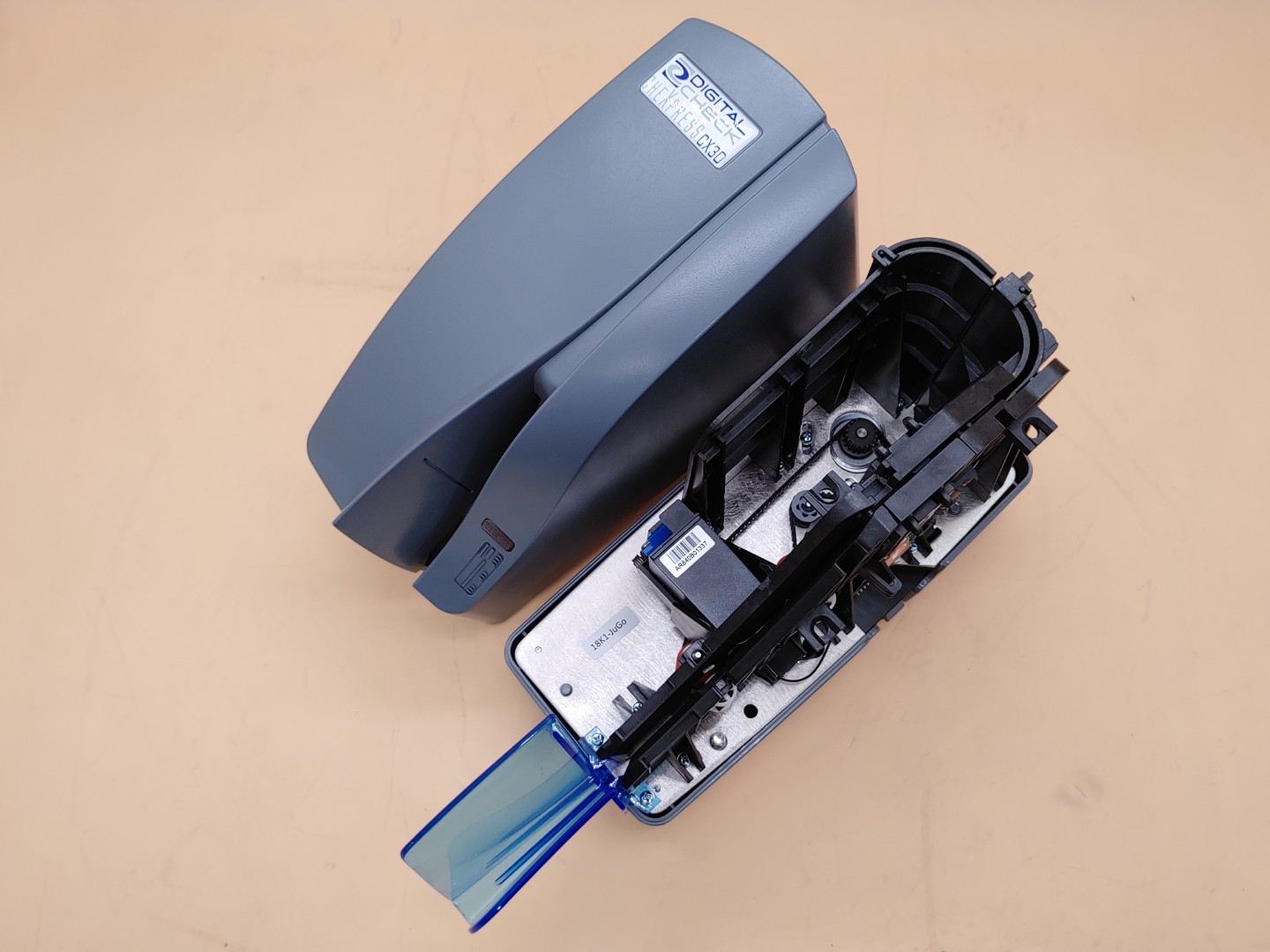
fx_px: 1027
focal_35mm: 28
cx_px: 635
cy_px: 476
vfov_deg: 49.7
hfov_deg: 63.4
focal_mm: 4.36
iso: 50
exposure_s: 1/69
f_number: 1.8
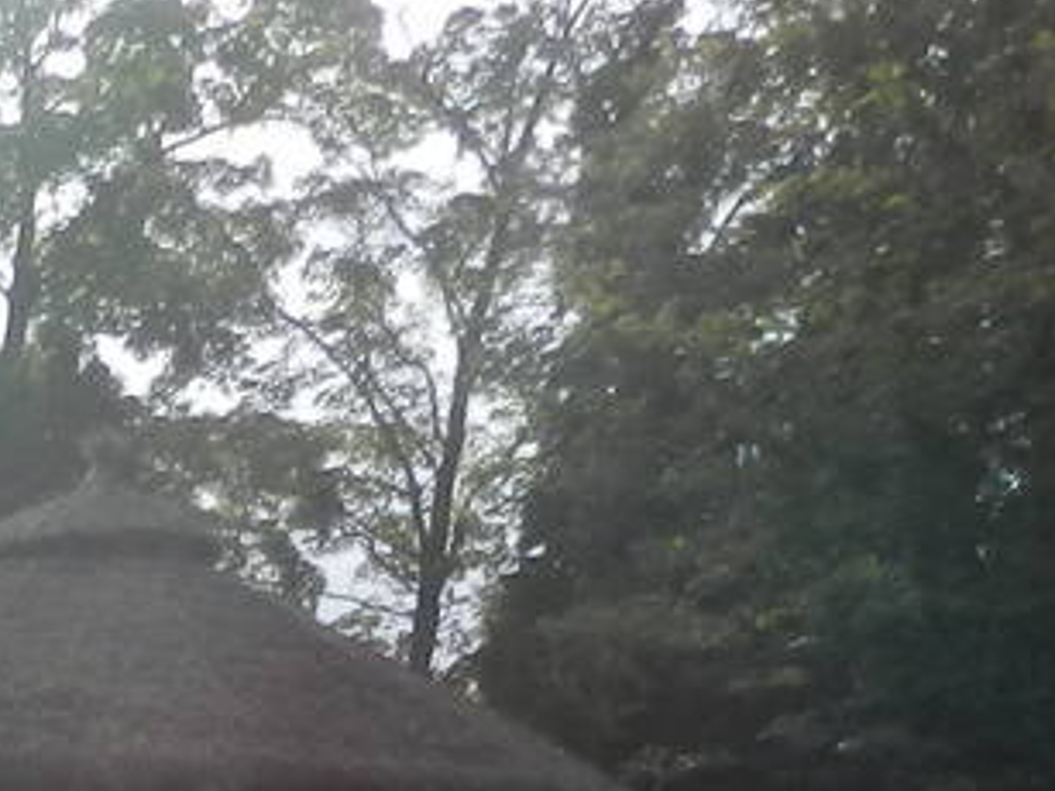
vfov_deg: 11.0
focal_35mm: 120
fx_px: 3656
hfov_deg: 14.3
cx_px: -893
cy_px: 1678
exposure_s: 1/800
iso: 160
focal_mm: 4
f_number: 3.4
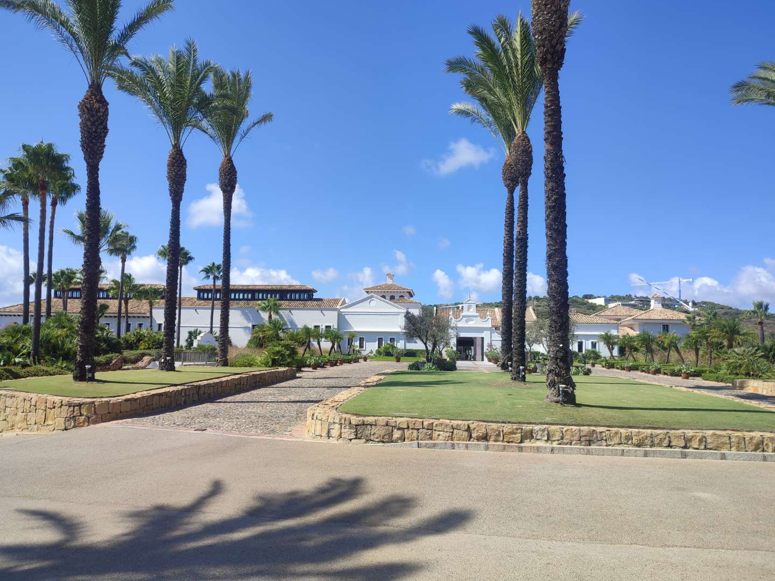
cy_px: 293
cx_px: 378
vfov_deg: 54.9
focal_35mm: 25
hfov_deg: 69.4
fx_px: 560
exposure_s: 1/561
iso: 50
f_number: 1.89
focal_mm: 5.89
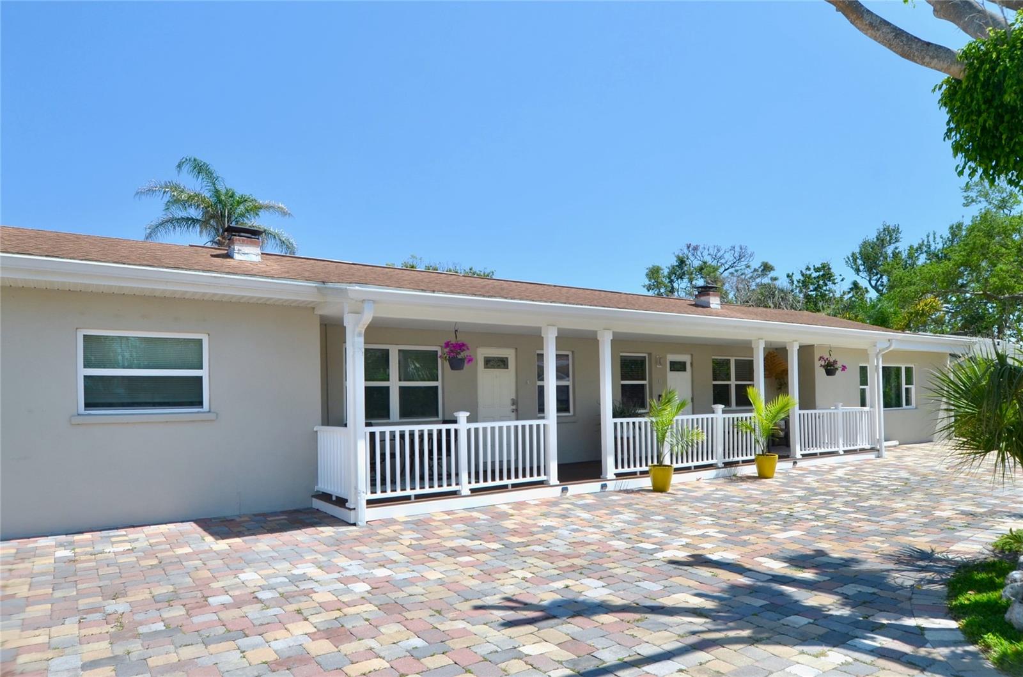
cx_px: 512
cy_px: 338
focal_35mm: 18
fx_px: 510
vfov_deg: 67.1
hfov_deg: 90.1
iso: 180
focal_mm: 12
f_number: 8
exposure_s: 1/250
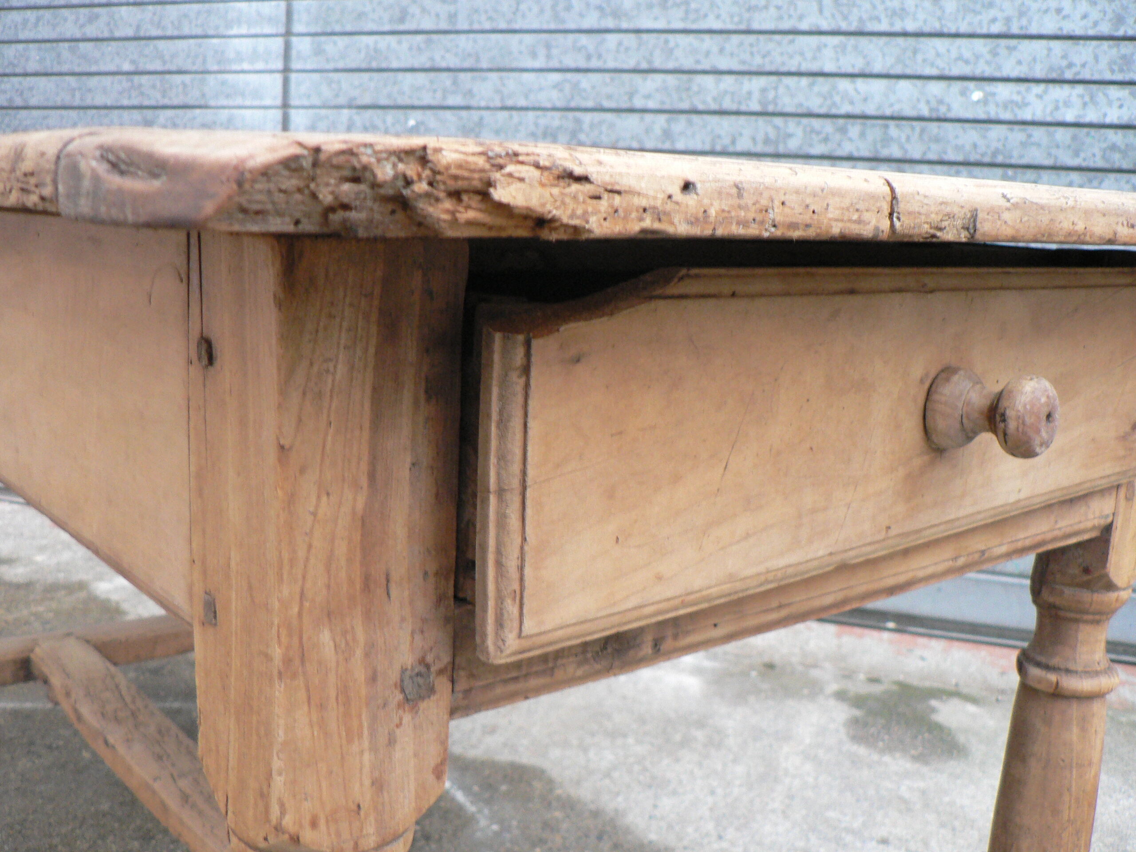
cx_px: 568
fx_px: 1181
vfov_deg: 39.7
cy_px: 426
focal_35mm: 36
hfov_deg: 51.4
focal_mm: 6
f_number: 2.8
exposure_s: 1/15
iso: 200
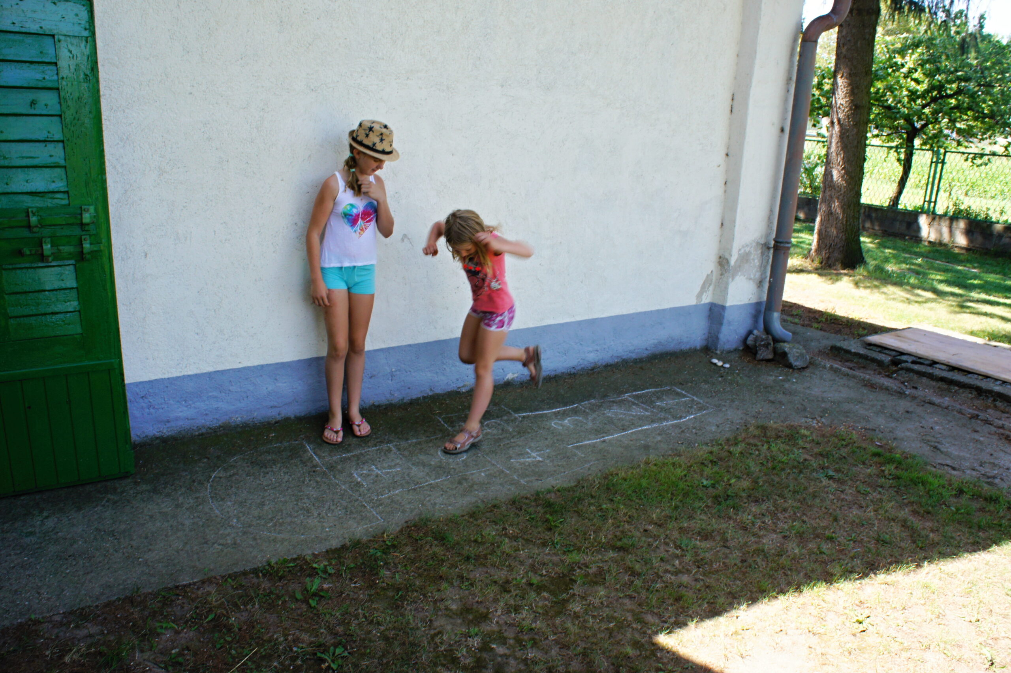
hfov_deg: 67.4
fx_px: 758
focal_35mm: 27
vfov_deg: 47.9
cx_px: 506
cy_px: 336
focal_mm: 18
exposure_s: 1/50
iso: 200
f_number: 9
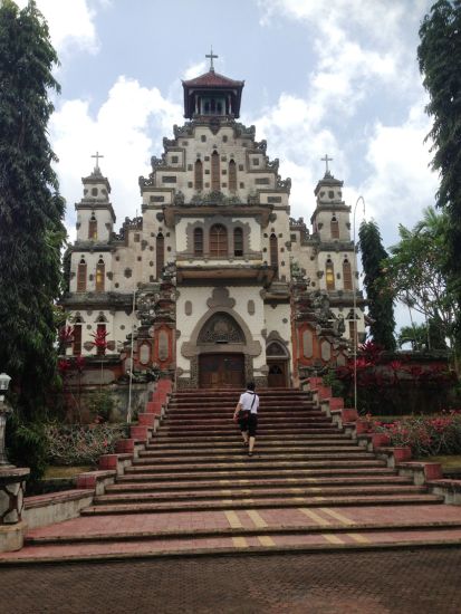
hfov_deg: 43.0
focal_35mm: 33
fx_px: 586
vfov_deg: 55.3
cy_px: 307
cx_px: 230
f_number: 2.4
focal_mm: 4.13
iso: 50
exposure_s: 1/1466
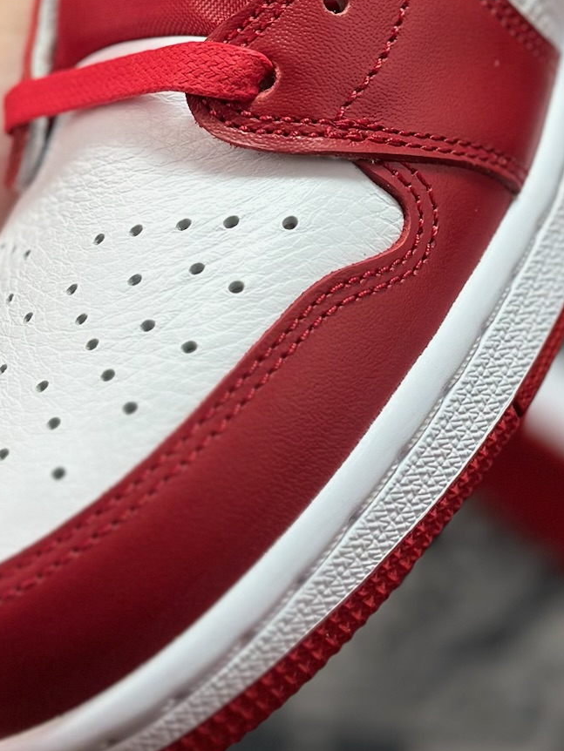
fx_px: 2475
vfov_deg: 16.9
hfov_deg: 13.0
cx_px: 398
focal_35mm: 114
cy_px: 22
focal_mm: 6.86
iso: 80
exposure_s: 1/935
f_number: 1.78
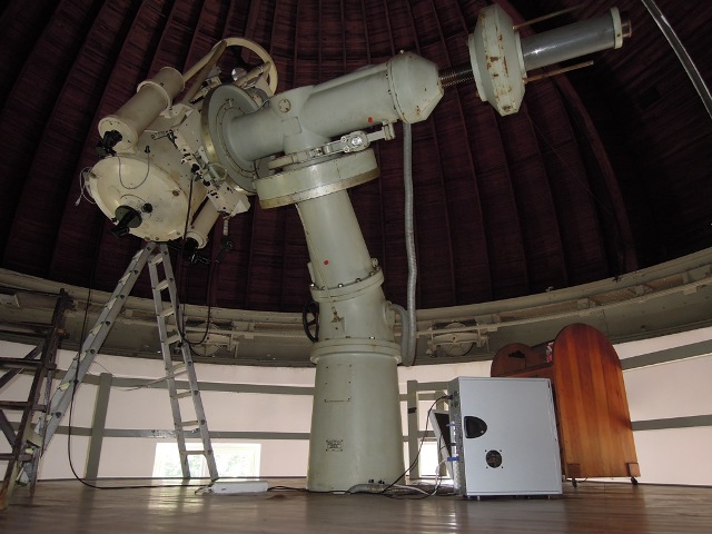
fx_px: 494
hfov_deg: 71.6
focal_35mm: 24
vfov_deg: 56.8
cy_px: 267
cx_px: 356
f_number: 2.5
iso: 160
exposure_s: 1/30
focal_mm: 4.3
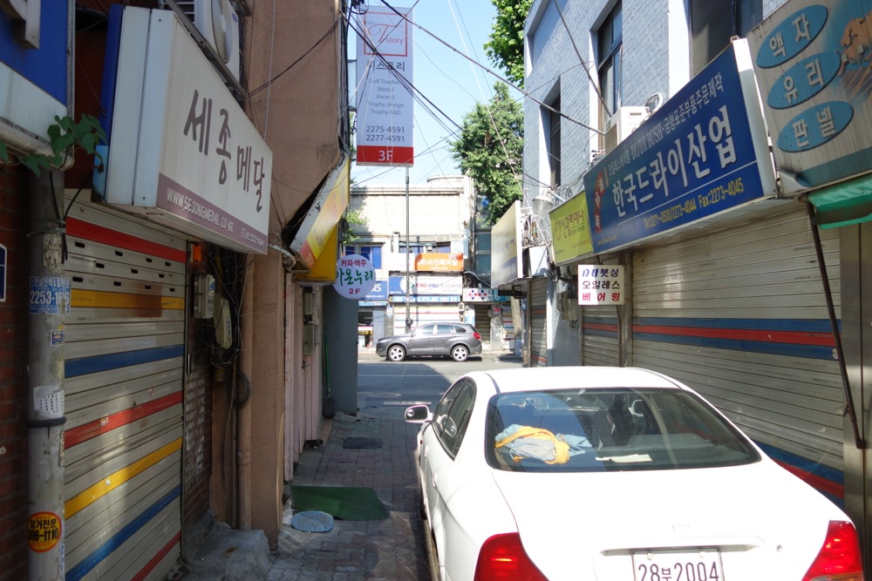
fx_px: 678
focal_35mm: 28
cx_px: 436
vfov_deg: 46.4
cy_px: 290
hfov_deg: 65.5
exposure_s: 1/2000
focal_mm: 10.4
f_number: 1.8
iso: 125
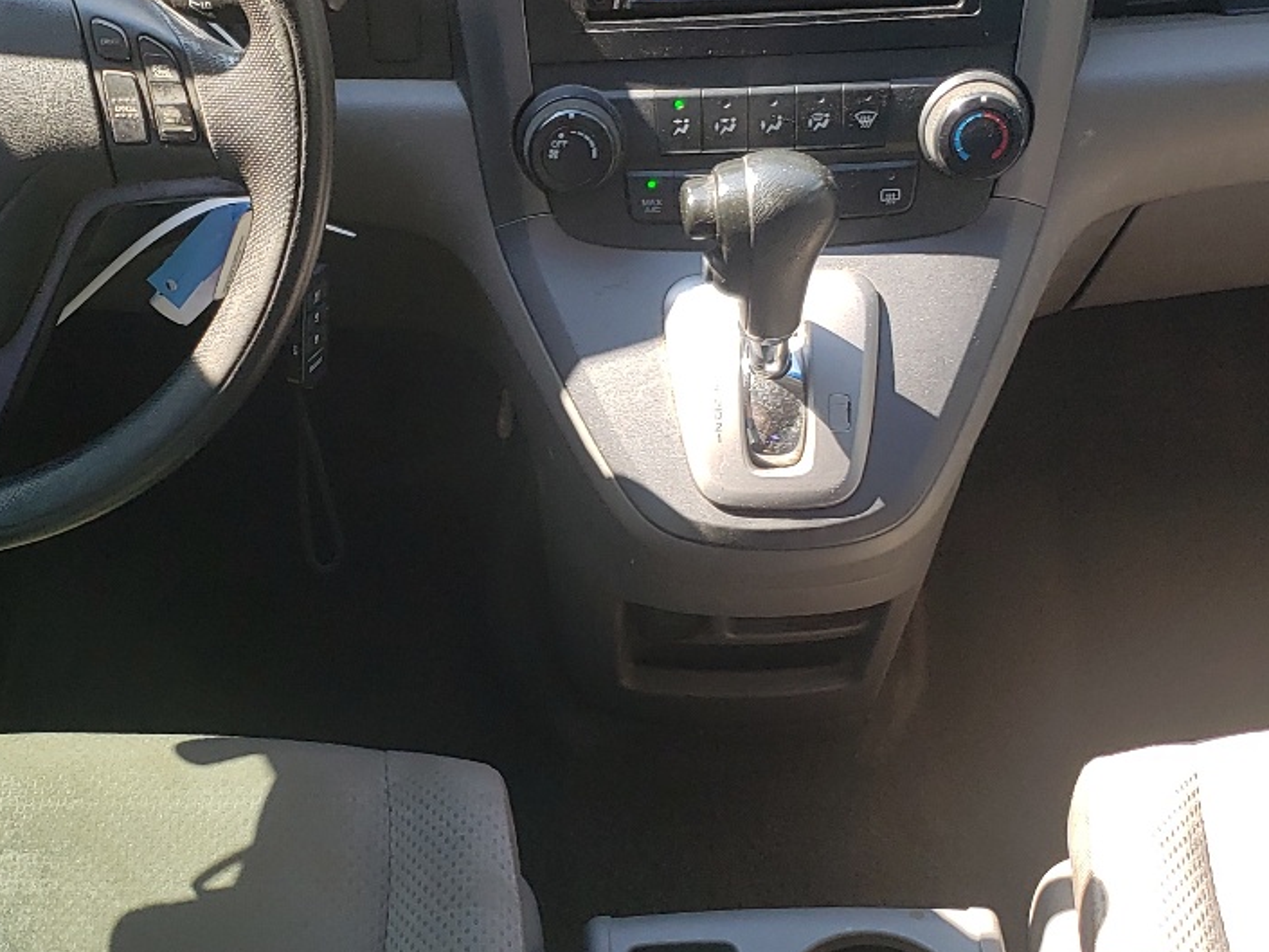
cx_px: 499
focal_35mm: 59
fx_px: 2163
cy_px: 489
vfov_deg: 24.8
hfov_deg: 32.6
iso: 50
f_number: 1.5
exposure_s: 1/204
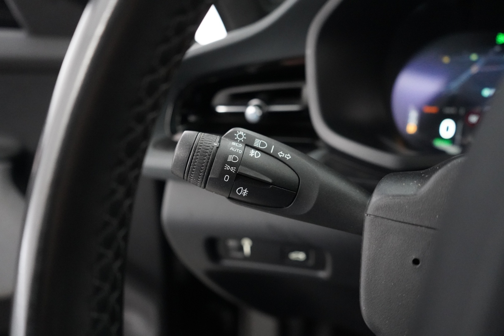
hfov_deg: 65.5
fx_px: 392
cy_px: 168
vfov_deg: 46.4
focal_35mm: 28
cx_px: 252
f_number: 3.5
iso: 12800
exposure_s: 1/80
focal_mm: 28
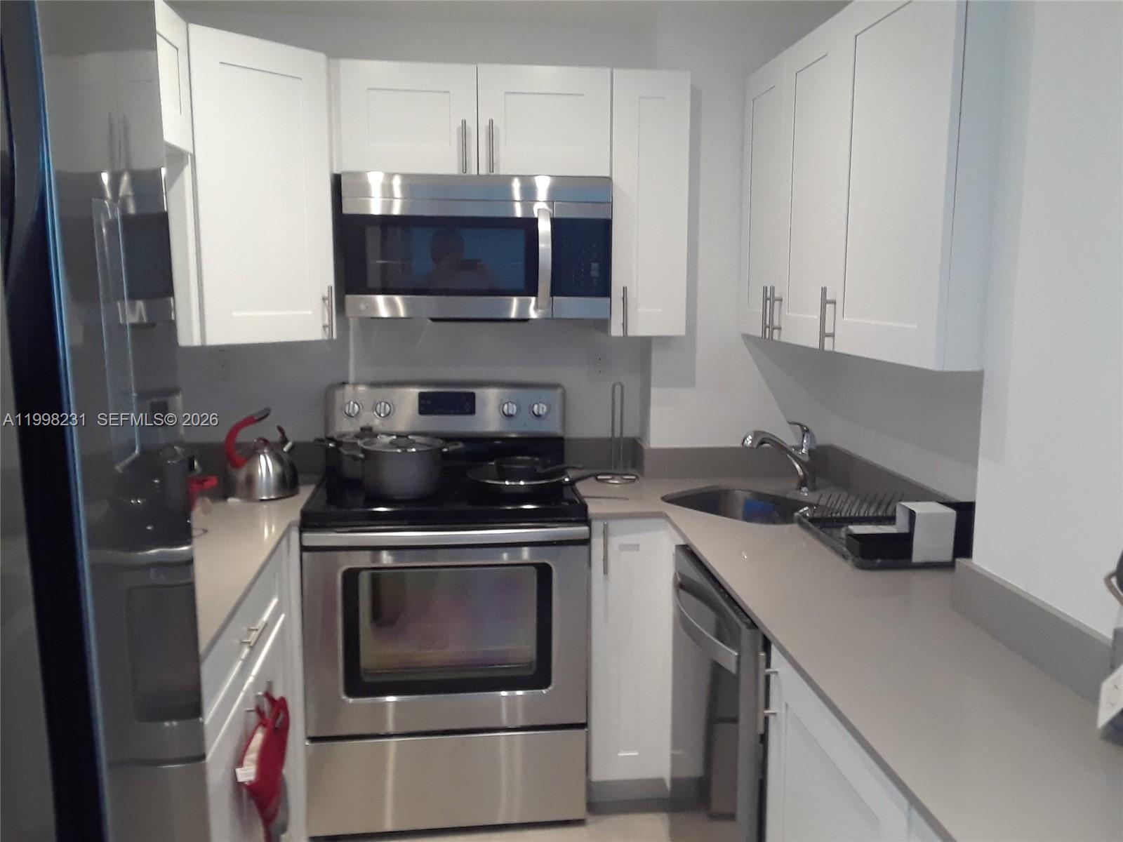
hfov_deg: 60.0
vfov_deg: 46.8
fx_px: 973
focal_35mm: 30
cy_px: 421
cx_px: 562
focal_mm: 2.47
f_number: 1.9
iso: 200
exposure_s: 1/30
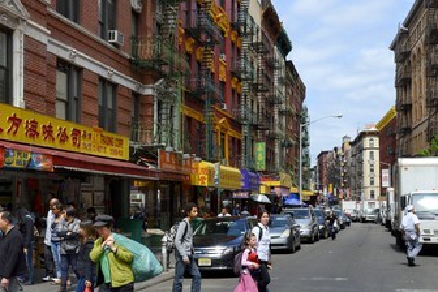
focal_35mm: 50
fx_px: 608
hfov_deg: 39.4
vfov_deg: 26.9
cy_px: 175
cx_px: 167
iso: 400
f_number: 11
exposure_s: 1/400
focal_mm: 40
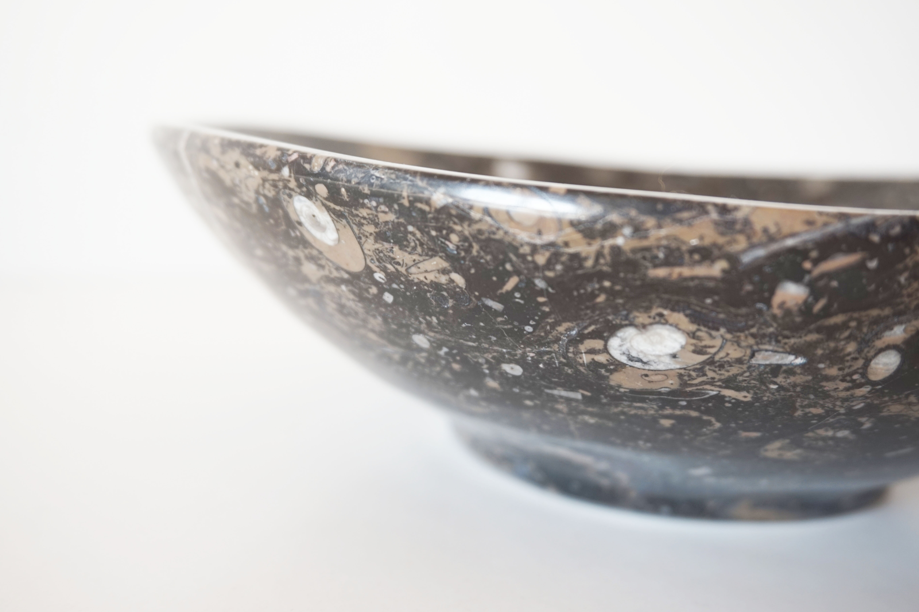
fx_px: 1033
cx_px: 460
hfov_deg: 47.9
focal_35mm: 40
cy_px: 306
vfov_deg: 33.0
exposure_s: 1/60
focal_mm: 27
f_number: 4.5
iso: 100
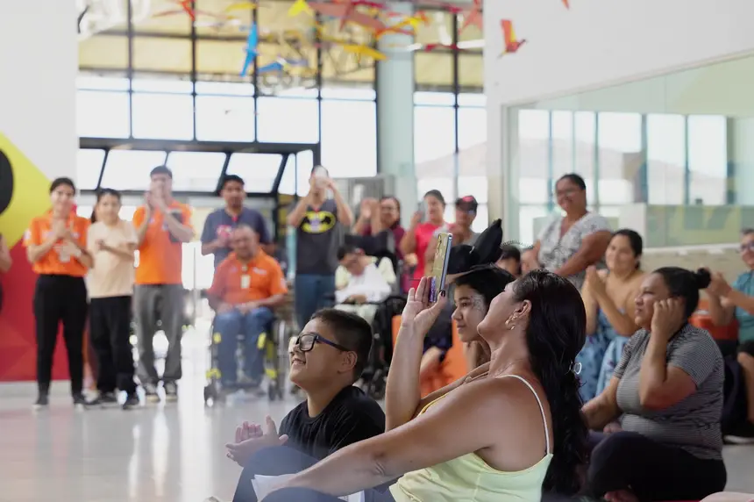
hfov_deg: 22.5
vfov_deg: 15.1
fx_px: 1893
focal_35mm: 90
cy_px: 251
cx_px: 377
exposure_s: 1/320
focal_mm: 60.3
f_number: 3.5
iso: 800
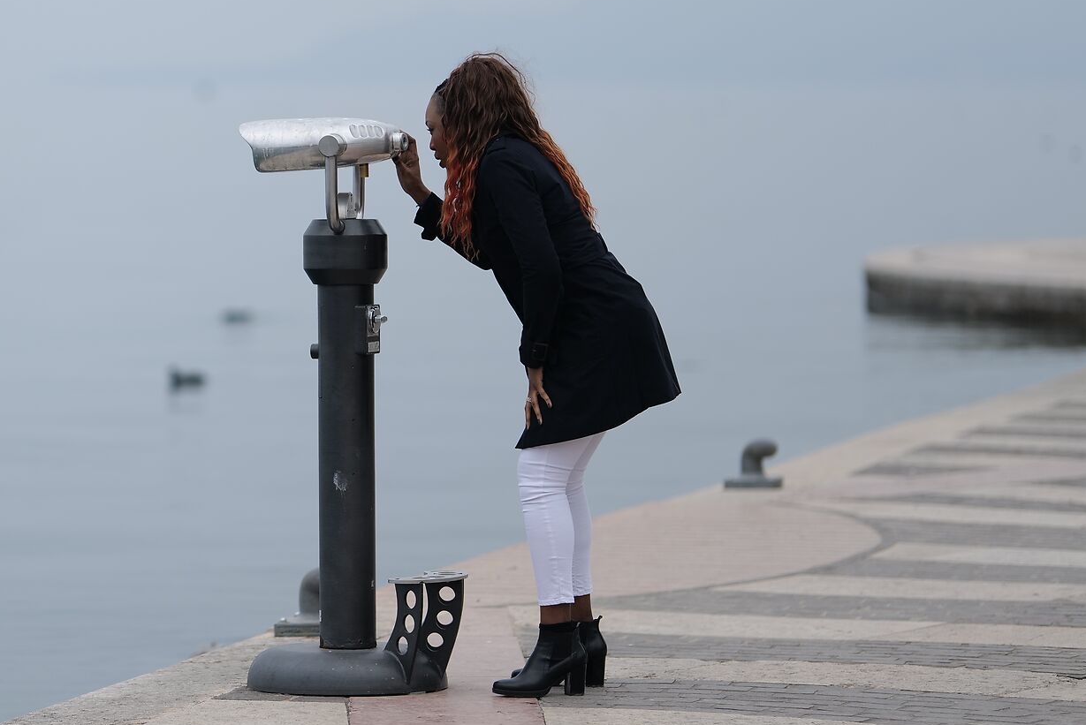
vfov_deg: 6.7
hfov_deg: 10.0
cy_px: 228
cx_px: 120
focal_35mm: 205
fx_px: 6188
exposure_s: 1/2000
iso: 100
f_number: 1.4
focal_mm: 105
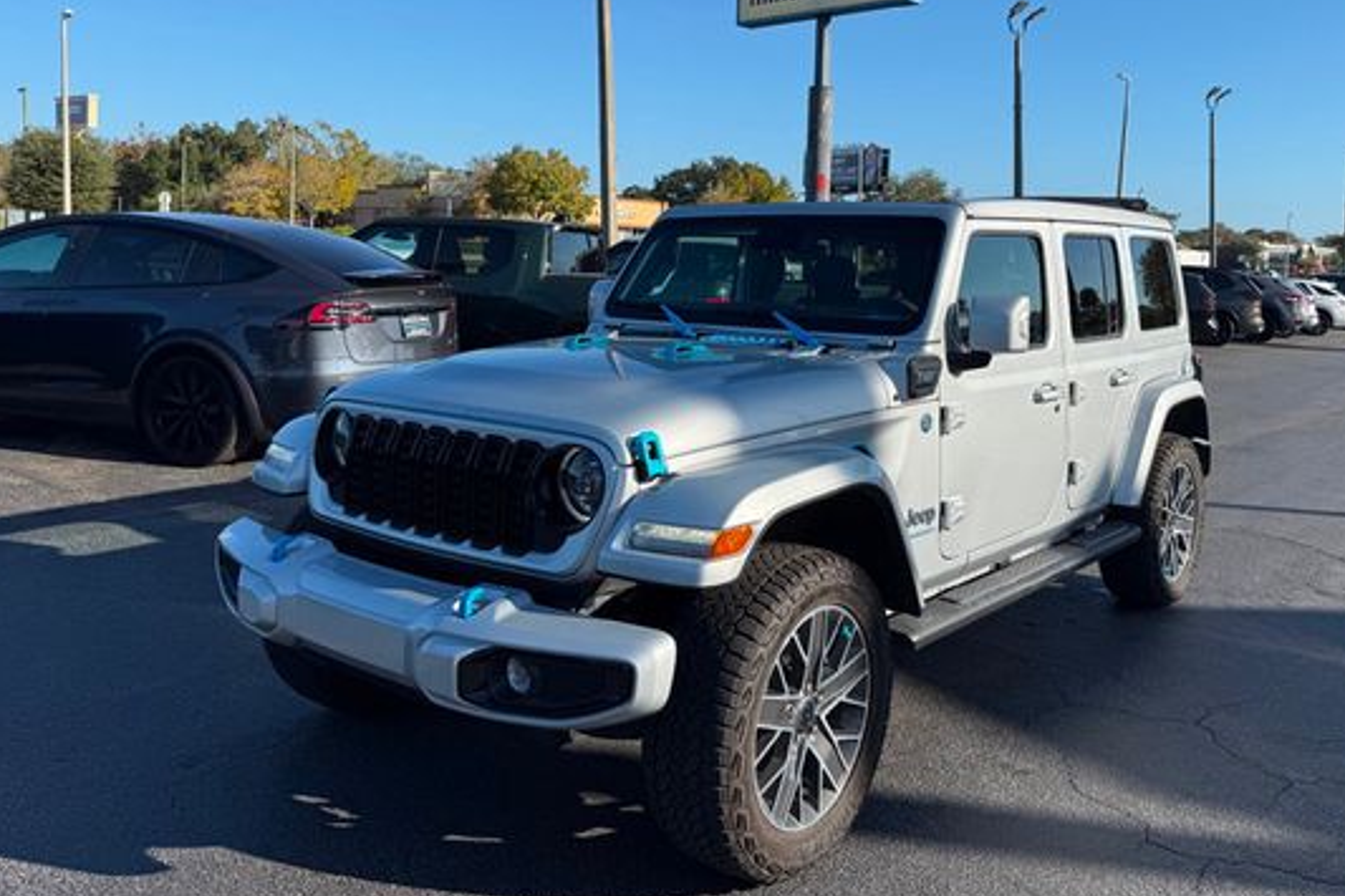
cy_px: 323
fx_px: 1120
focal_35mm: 30
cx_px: 777
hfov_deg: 61.6
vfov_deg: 43.2
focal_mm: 6.76
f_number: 1.78
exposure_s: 1/4167
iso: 80
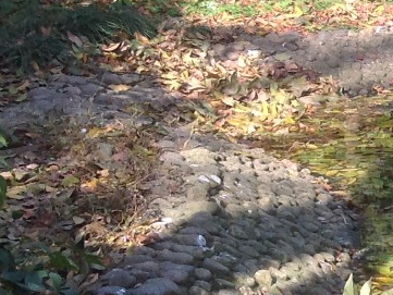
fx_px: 1760
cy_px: 105
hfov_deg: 11.6
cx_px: 763
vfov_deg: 9.6
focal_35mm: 155
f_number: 2.4
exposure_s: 1/438
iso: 50
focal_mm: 4.28
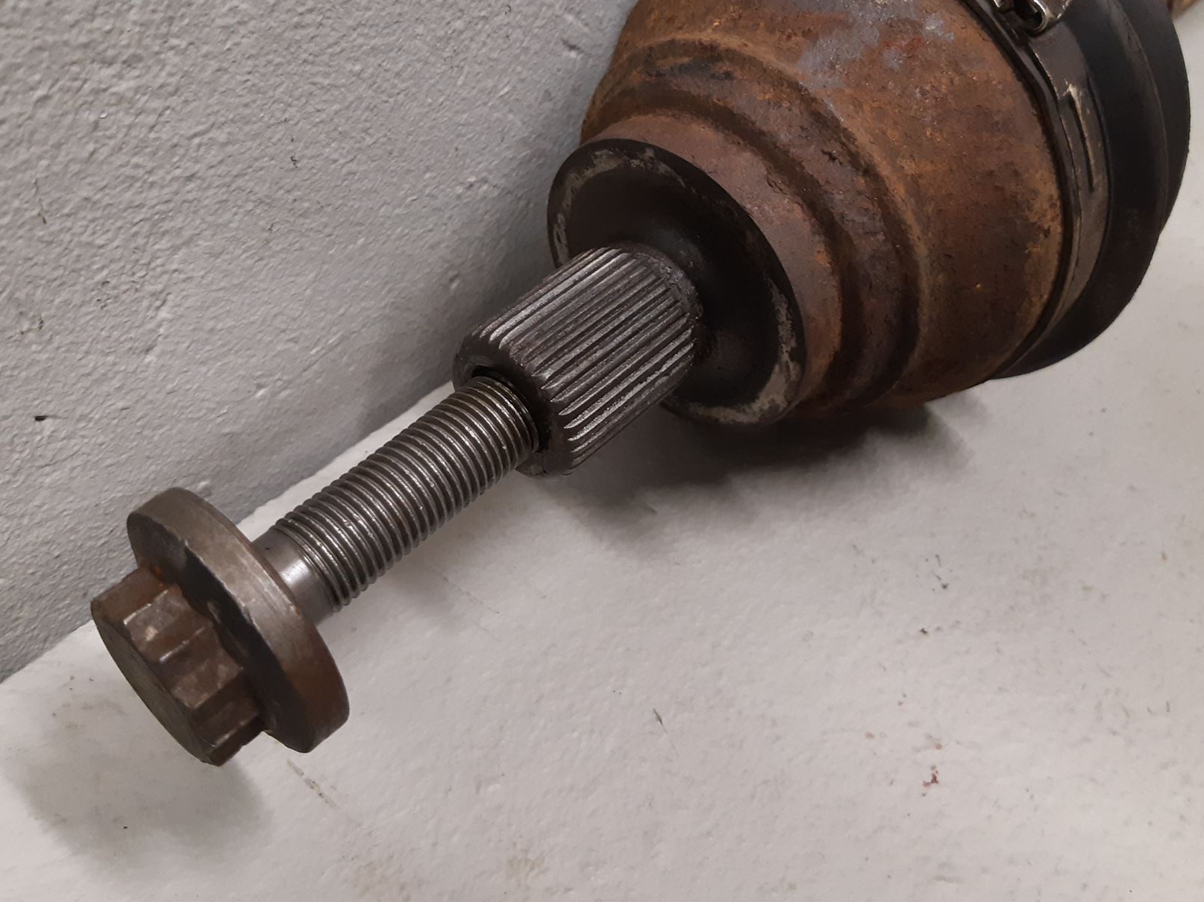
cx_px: 586
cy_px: 330
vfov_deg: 42.6
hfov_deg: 55.4
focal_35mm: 33
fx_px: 1148
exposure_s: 1/50
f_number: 1.7
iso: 200
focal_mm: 3.93
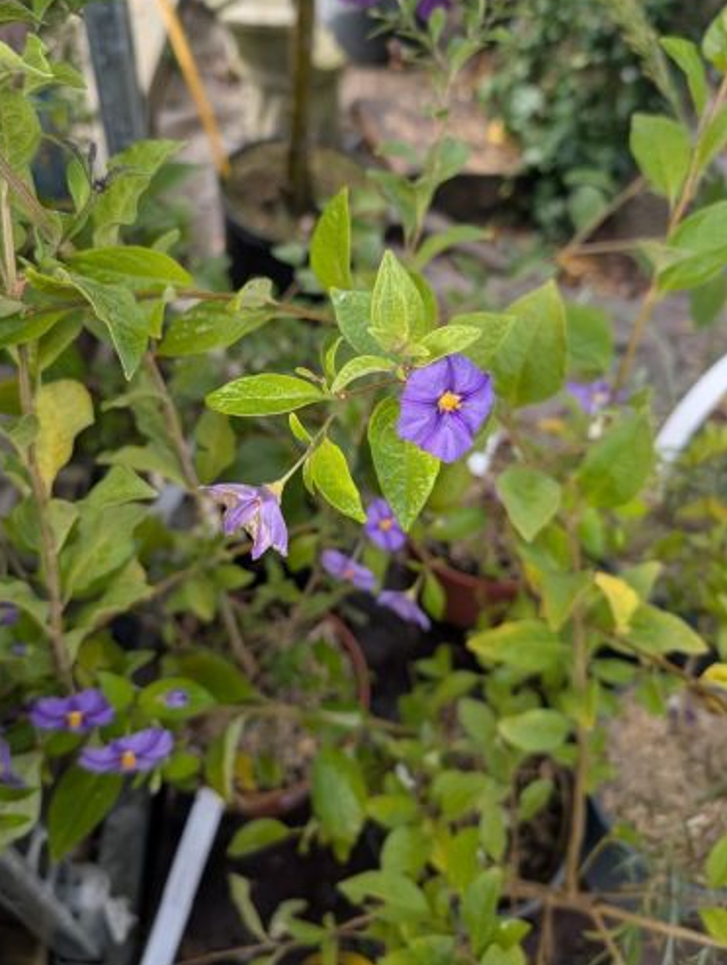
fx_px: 810
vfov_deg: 61.2
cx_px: 293
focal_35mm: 29
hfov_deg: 48.1
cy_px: 403
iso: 34
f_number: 1.68
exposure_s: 1/217
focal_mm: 6.9
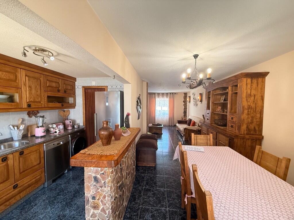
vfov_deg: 85.7
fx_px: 119
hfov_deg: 102.1
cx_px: 147
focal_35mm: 14
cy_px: 110
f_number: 2.2
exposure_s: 1/100
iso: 320
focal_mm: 2.22
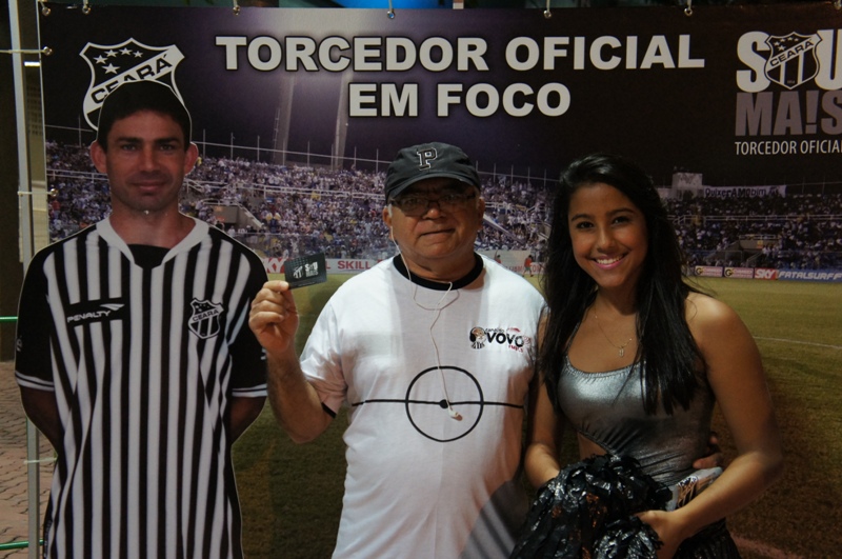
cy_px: 280
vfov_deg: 27.2
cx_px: 421
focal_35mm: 50
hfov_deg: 40.0
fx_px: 1156
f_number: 4.5
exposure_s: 1/40
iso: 1600
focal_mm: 33
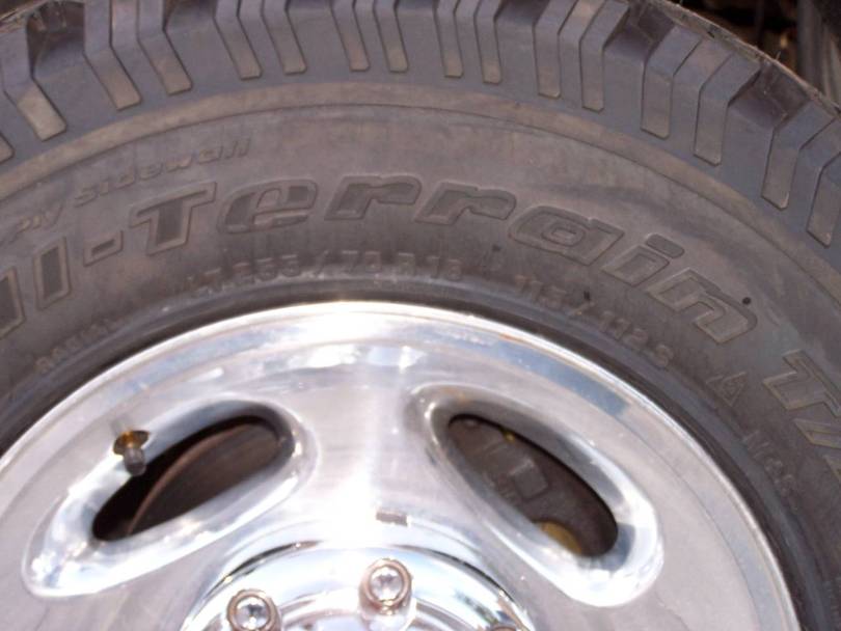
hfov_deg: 28.2
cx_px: 420
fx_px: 1677
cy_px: 316
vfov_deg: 21.3
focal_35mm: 69
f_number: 3.2
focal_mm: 11.5
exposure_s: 1/60
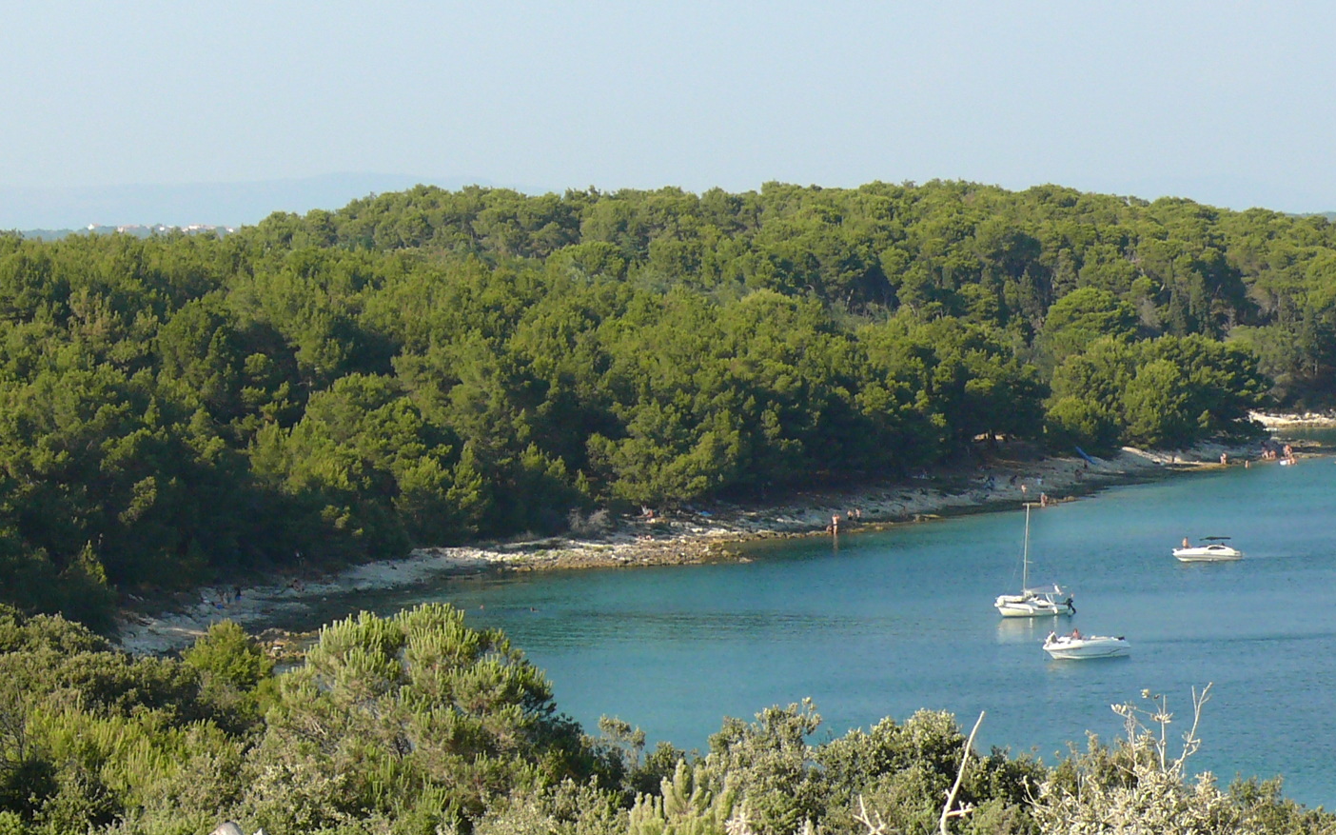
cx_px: 731
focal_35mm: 151
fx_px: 5497
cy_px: 510
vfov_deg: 8.7
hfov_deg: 13.9
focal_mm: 14.8
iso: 100
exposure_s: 1/250
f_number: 4.5
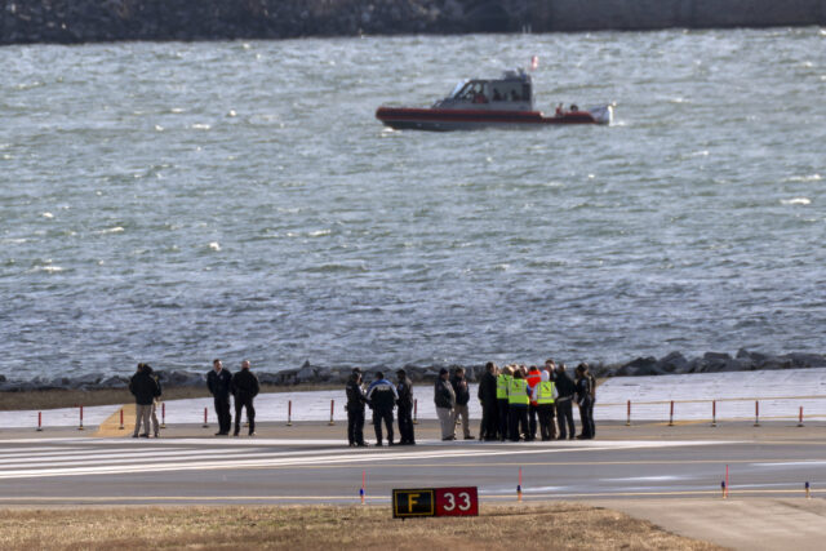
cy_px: 276
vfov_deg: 1.6
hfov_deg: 2.5
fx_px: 19276
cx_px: 413
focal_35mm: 840
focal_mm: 840
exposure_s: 1/500
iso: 125
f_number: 6.3
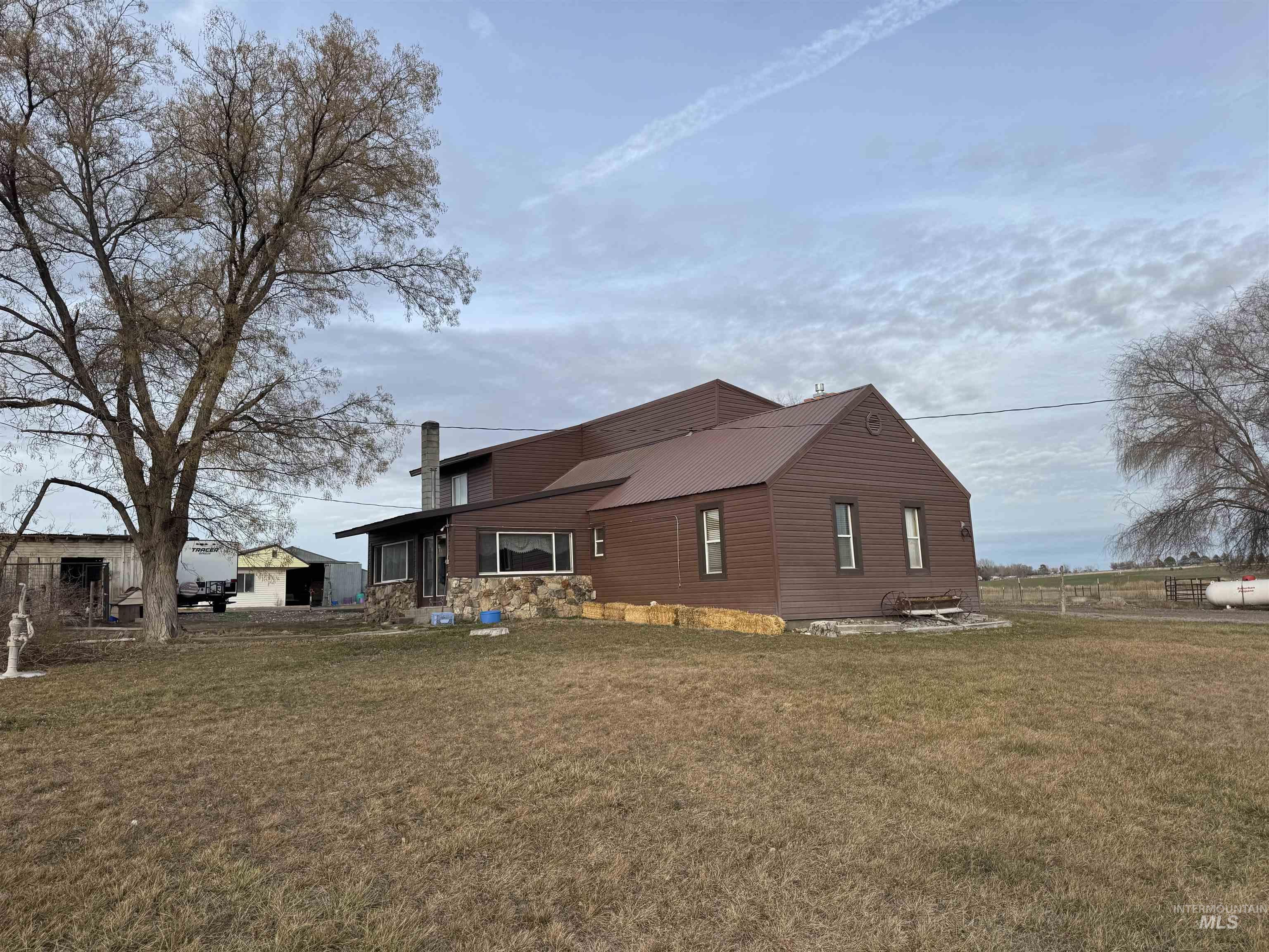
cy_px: 476
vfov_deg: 56.8
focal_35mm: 24
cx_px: 634
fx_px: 880
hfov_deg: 71.6
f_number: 1.78
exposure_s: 1/1524
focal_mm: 6.76
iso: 80
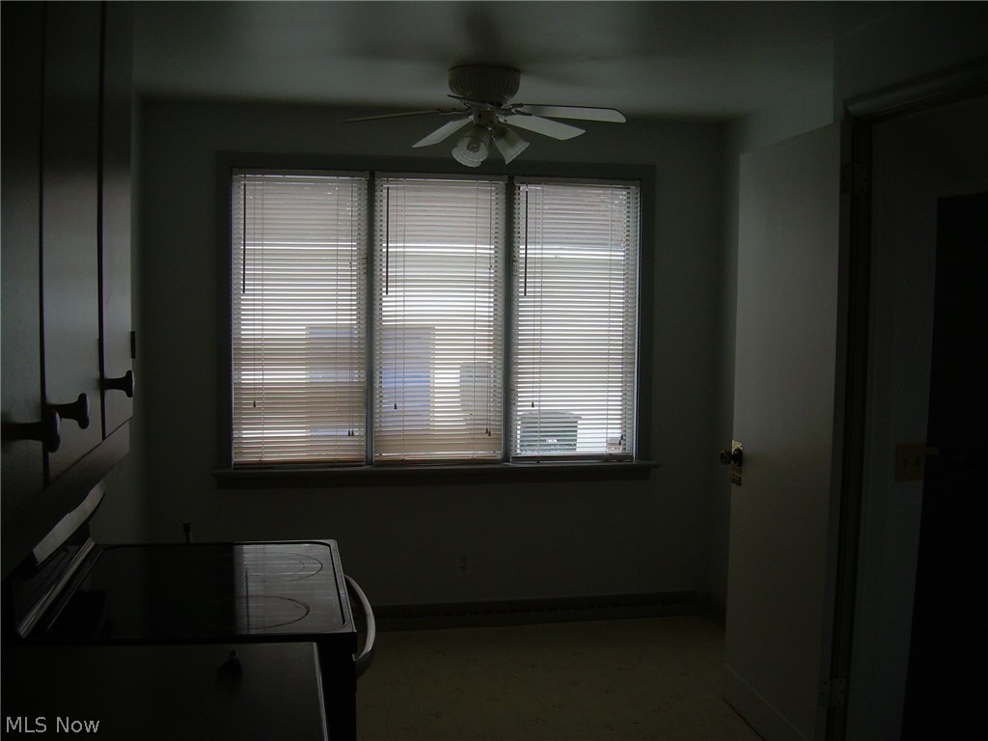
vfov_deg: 37.7
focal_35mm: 38
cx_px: 494
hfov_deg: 49.0
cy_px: 370
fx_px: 1085
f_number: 2.8
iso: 50
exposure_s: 1/250
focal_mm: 6.3
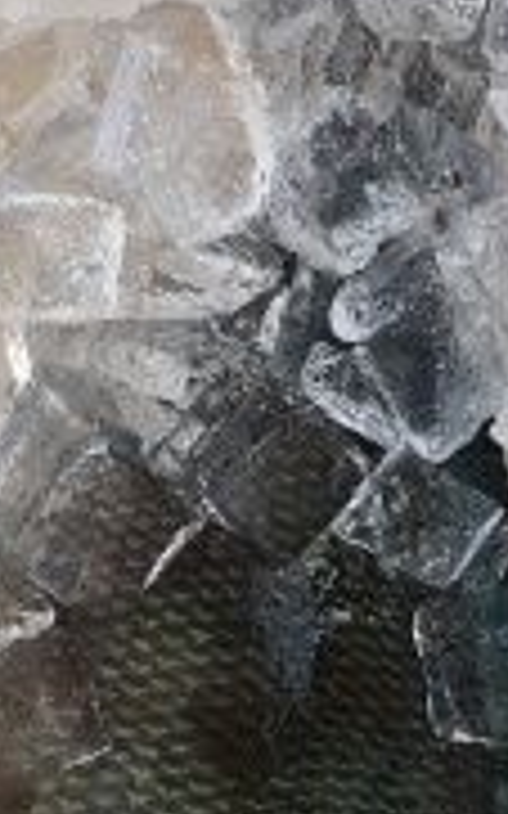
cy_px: 598
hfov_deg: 15.3
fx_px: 1884
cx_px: 214
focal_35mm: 85
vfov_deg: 24.1
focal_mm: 4.15
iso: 25
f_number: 2.2
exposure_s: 1/253
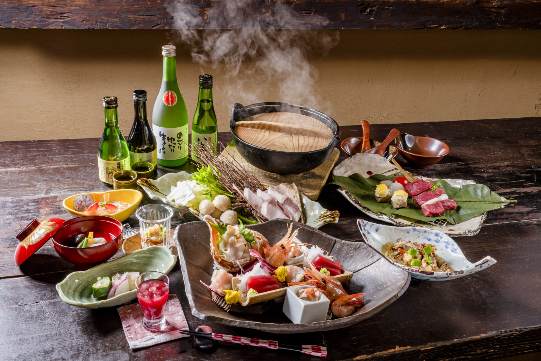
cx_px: 270
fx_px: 586
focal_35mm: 39
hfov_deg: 49.6
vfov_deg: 34.2
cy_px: 180
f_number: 11
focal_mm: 26
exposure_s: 1/45
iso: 400
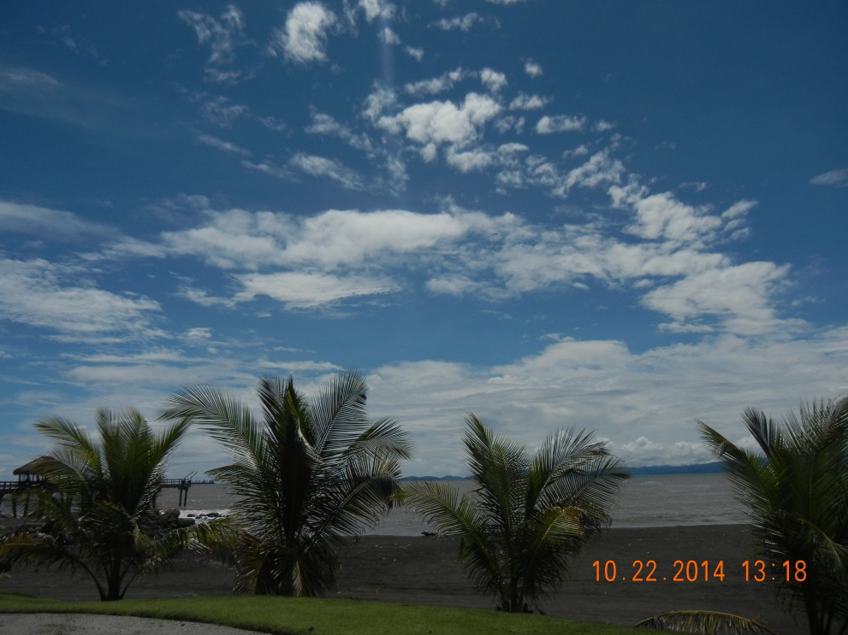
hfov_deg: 58.4
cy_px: 311
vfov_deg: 45.4
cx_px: 422
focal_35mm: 31
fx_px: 759
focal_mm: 5.4
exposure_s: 1/1869
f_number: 7
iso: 160
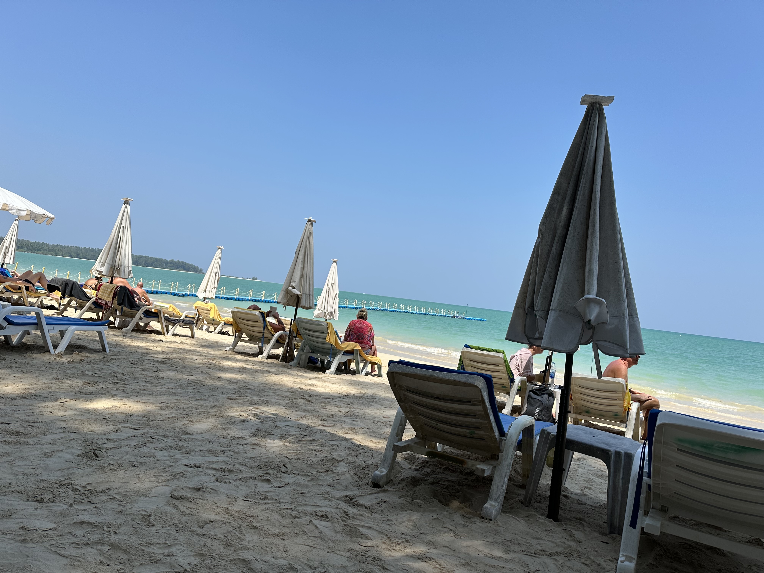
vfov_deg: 56.8
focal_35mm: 24
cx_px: 382
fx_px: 530
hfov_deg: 71.6
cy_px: 286
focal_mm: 6.86
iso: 80
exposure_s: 1/4545
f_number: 1.78
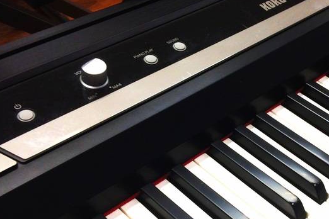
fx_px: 475
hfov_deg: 37.0
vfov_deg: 25.7
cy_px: 164
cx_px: 257
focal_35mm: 52
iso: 40
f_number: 2.2
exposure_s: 1/50
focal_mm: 4.15
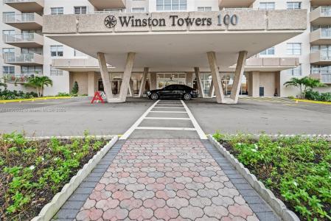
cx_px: 166
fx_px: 129
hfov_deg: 104.2
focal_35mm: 14
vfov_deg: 81.3
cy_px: 110
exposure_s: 1/25
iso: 100
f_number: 2.8
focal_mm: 14
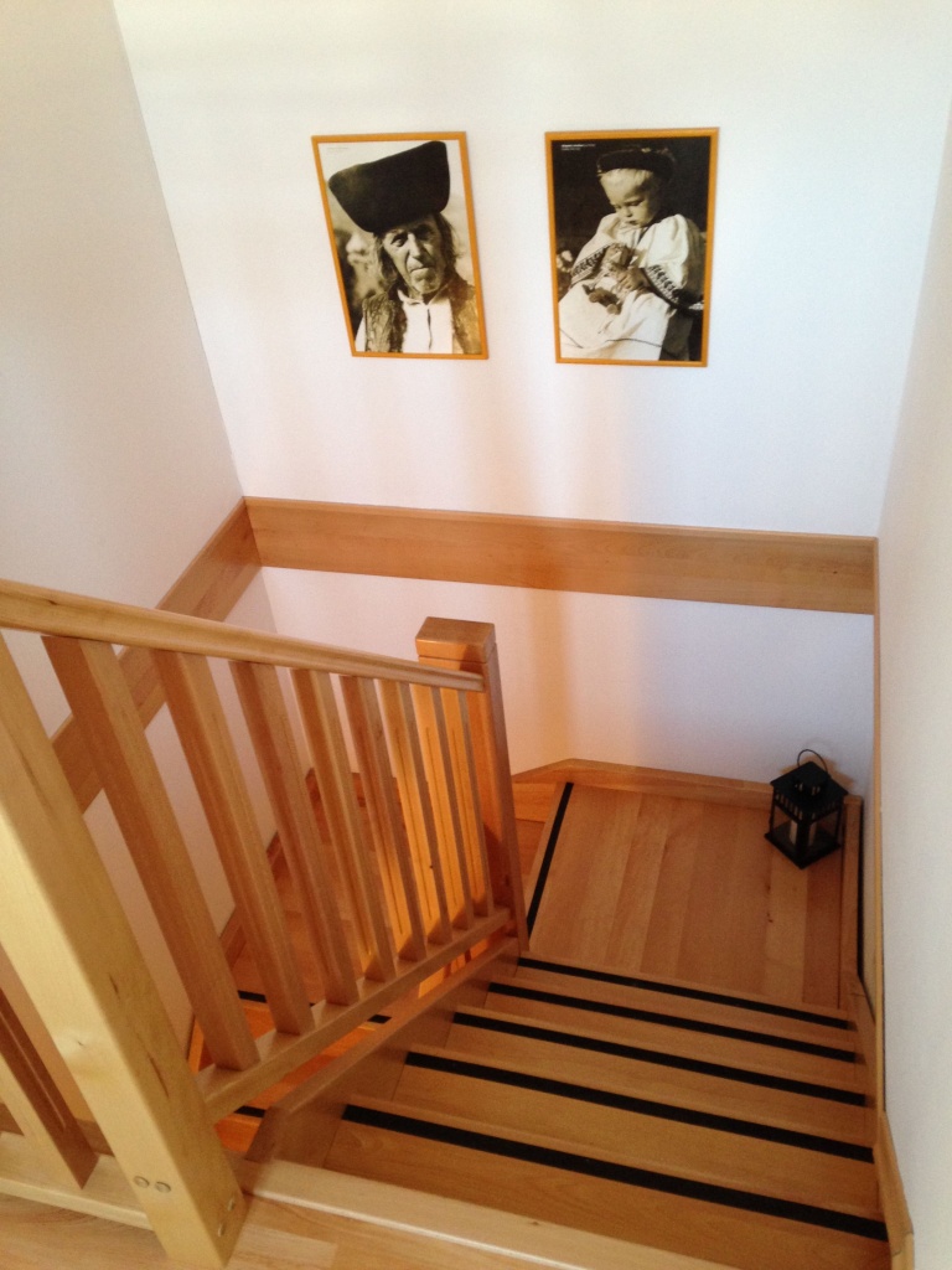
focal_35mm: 33
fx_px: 1210
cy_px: 635
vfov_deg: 55.4
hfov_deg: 42.9
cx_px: 476
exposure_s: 1/20
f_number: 2.4
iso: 160
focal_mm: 4.12
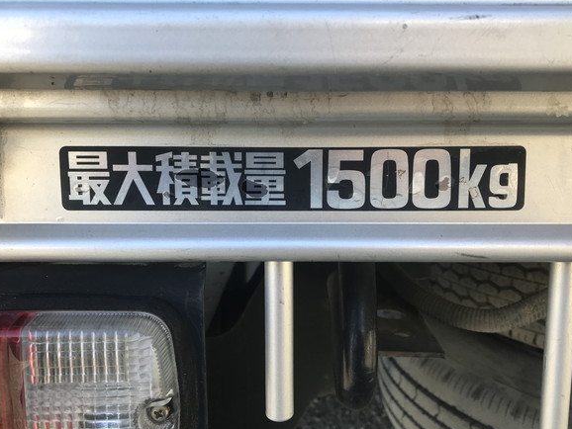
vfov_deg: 45.5
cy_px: 202
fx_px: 512
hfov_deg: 58.3
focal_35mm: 31
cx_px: 293
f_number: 1.8
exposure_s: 1/158
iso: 20
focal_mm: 3.99
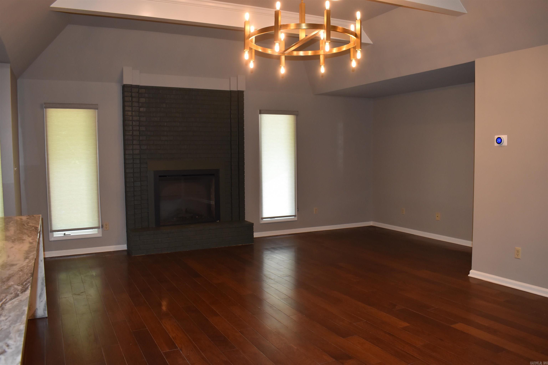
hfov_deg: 61.9
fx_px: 457
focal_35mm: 30
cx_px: 274
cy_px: 182
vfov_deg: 43.6
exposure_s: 1/100
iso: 800
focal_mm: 20
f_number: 5
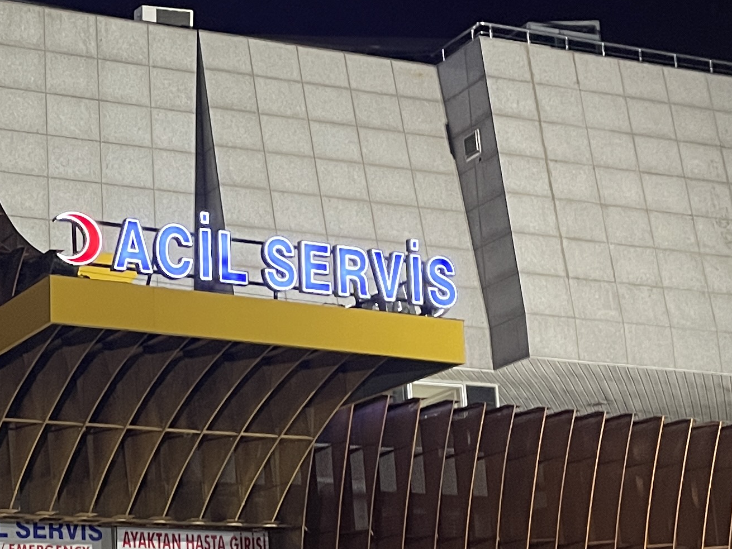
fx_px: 1692
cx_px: 40
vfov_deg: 18.3
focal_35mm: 80
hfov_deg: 23.6
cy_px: 397
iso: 640
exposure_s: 1/25
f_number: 1.6
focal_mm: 4.2
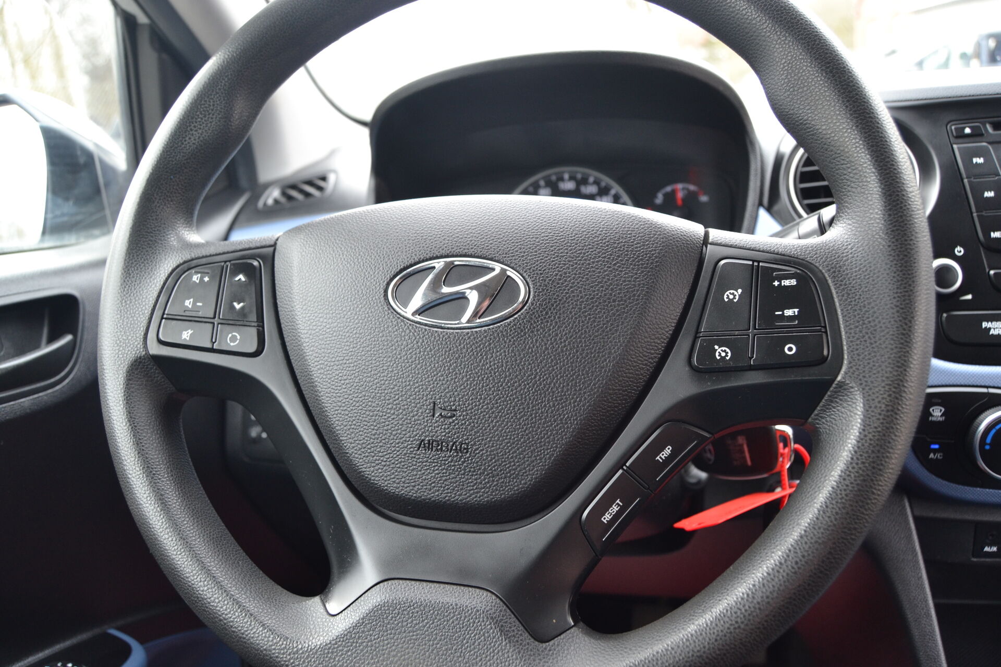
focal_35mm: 27
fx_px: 751
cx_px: 500
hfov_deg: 67.4
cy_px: 334
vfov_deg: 47.9
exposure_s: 1/100
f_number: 5
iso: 400
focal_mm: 18
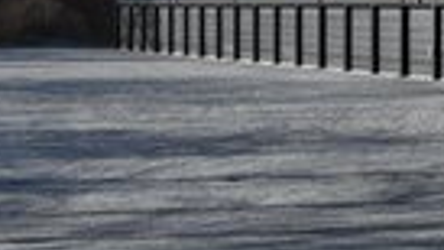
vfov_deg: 10.1
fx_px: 1412
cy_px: 44
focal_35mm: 120
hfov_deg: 15.1
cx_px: 841
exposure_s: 1/2000
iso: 130
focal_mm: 12.29
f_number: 2.8
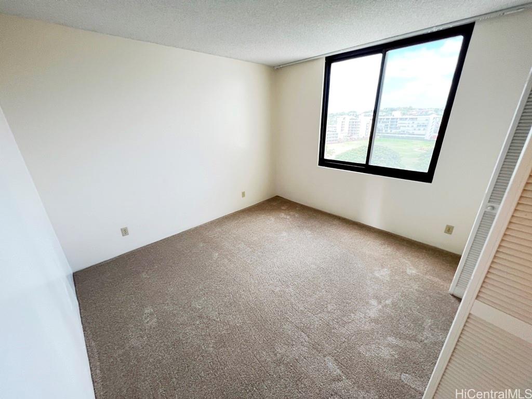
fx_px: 200
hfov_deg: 106.2
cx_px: 266
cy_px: 200
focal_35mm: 13
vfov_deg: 89.9
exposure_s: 1/60
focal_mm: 1.57
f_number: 1.8
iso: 125
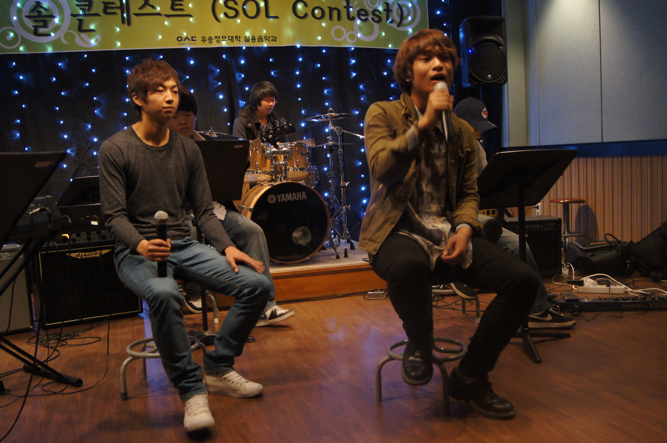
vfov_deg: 36.8
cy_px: 222
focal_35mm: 36
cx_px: 334
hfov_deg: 53.2
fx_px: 666
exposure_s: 1/20
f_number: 4
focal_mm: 24
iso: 1600
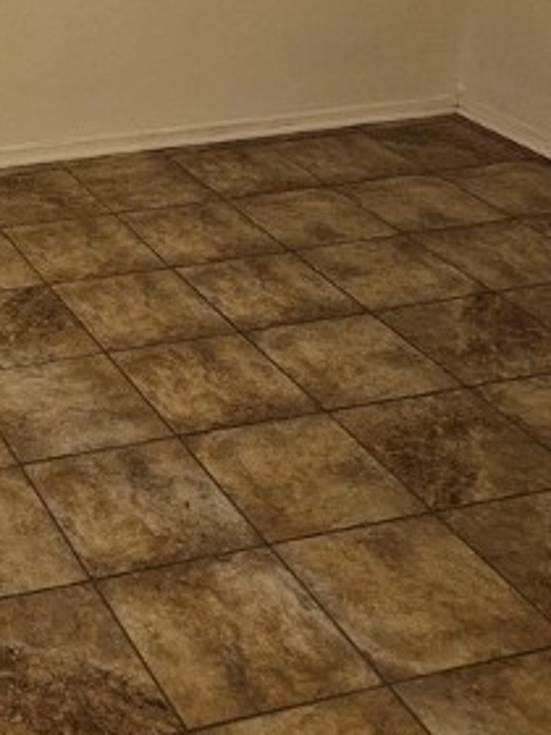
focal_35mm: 63
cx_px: -121
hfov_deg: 21.5
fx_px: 1337
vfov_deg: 28.7
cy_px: -8
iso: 1000
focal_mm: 5.4
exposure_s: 1/120
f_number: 1.8
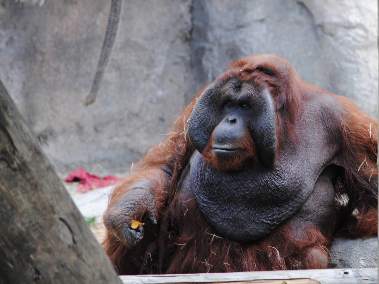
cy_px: 144
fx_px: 4665
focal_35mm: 426
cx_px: 253
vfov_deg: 3.5
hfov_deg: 4.7
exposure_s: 1/200
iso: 400
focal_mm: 200
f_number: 5
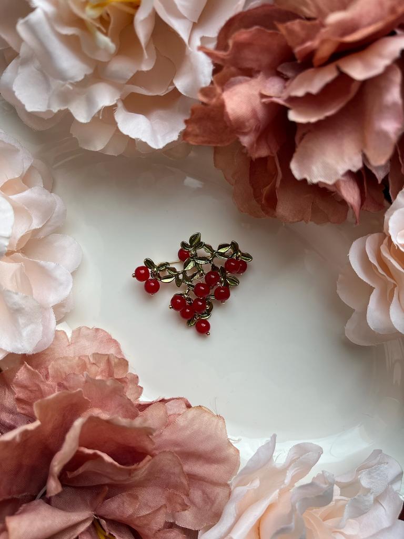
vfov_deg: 67.3
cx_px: 202
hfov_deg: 53.1
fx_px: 405
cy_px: 270
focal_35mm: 26
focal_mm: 5.1
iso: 50
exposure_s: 1/400
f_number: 1.6
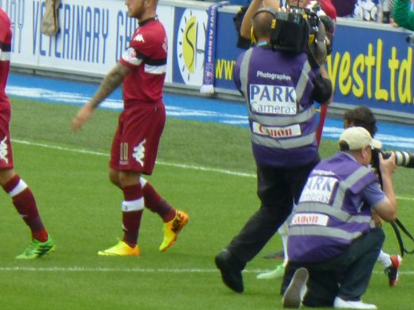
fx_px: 13293
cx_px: 363
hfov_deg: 1.8
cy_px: -26
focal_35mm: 1112
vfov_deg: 1.3
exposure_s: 1/250
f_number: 6.4
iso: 250
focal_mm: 86
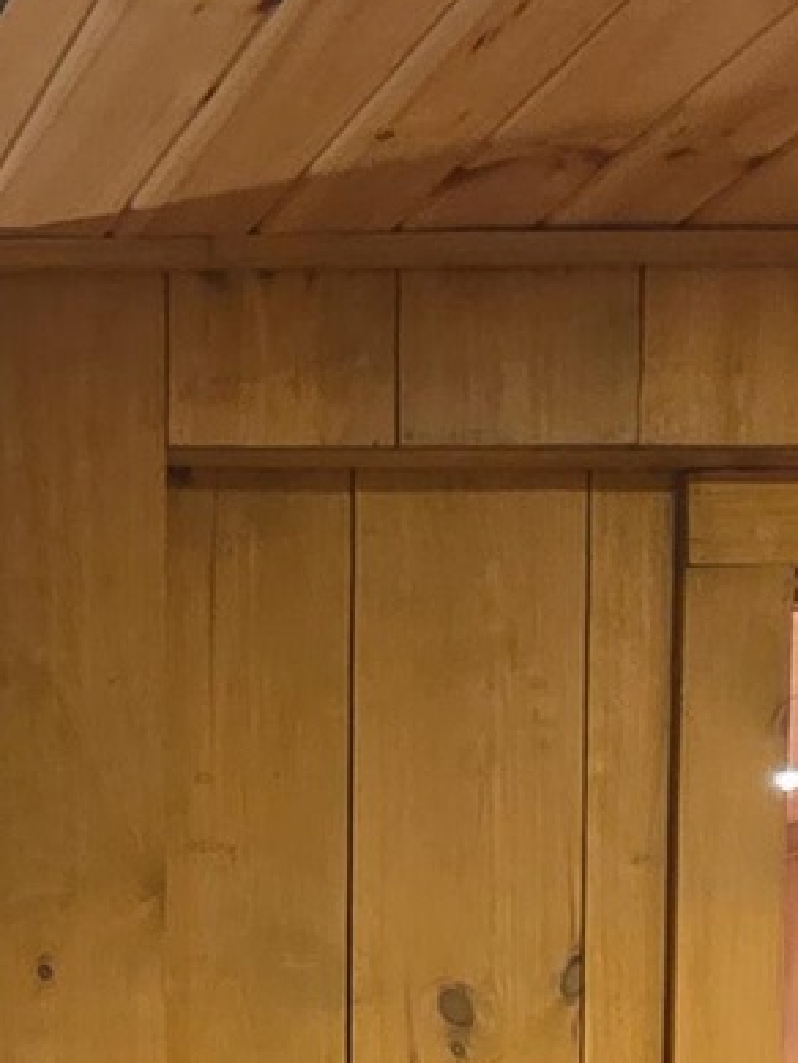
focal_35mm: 77
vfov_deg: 23.0
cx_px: -396
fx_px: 2365
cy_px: 1317
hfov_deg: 17.3
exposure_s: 1/60
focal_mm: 2.2
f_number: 1.9
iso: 800
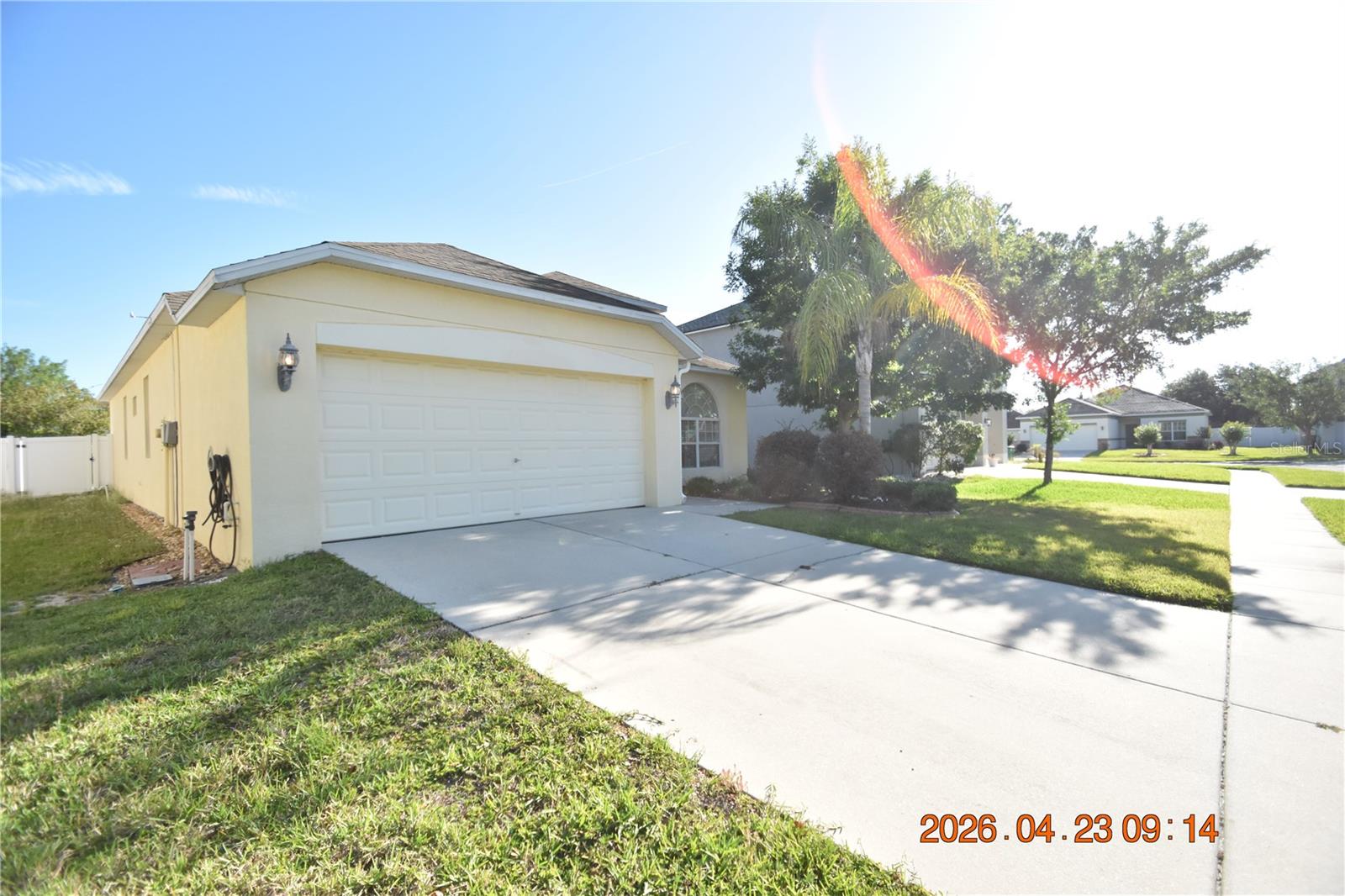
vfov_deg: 77.3
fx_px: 560
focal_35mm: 15
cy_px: 448
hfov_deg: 100.4
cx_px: 672
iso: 800
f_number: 3.5
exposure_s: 1/3000
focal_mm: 10
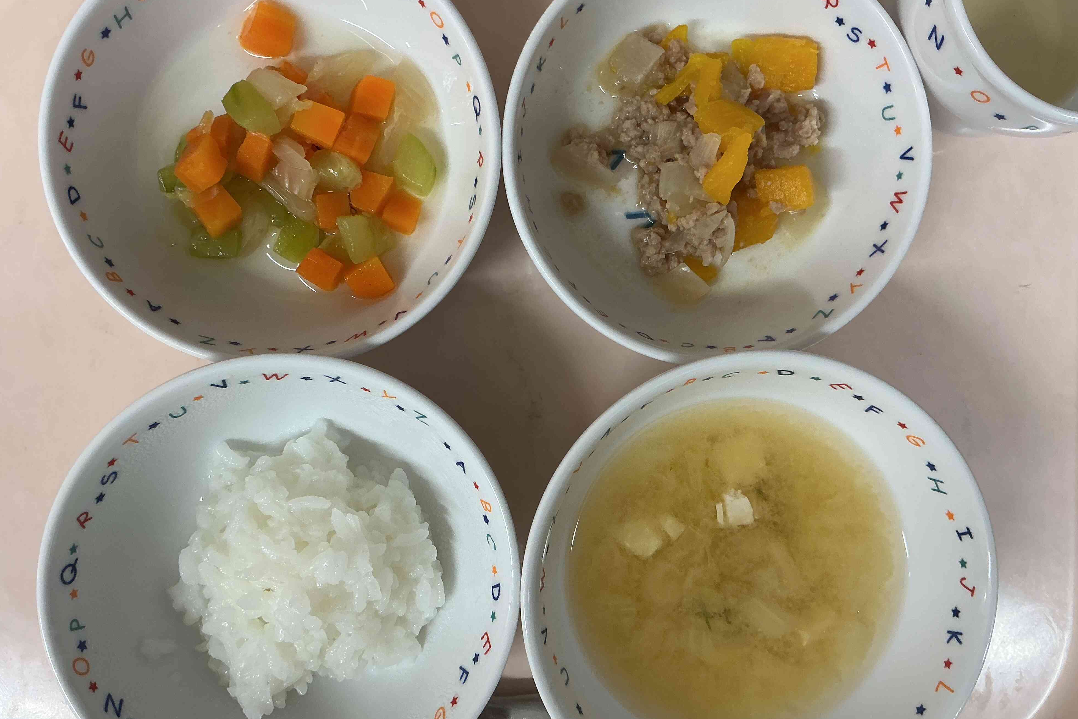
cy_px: 368
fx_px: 928
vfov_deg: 42.3
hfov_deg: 60.3
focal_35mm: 31
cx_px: 525
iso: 50
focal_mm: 3
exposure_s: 1/60
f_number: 1.8
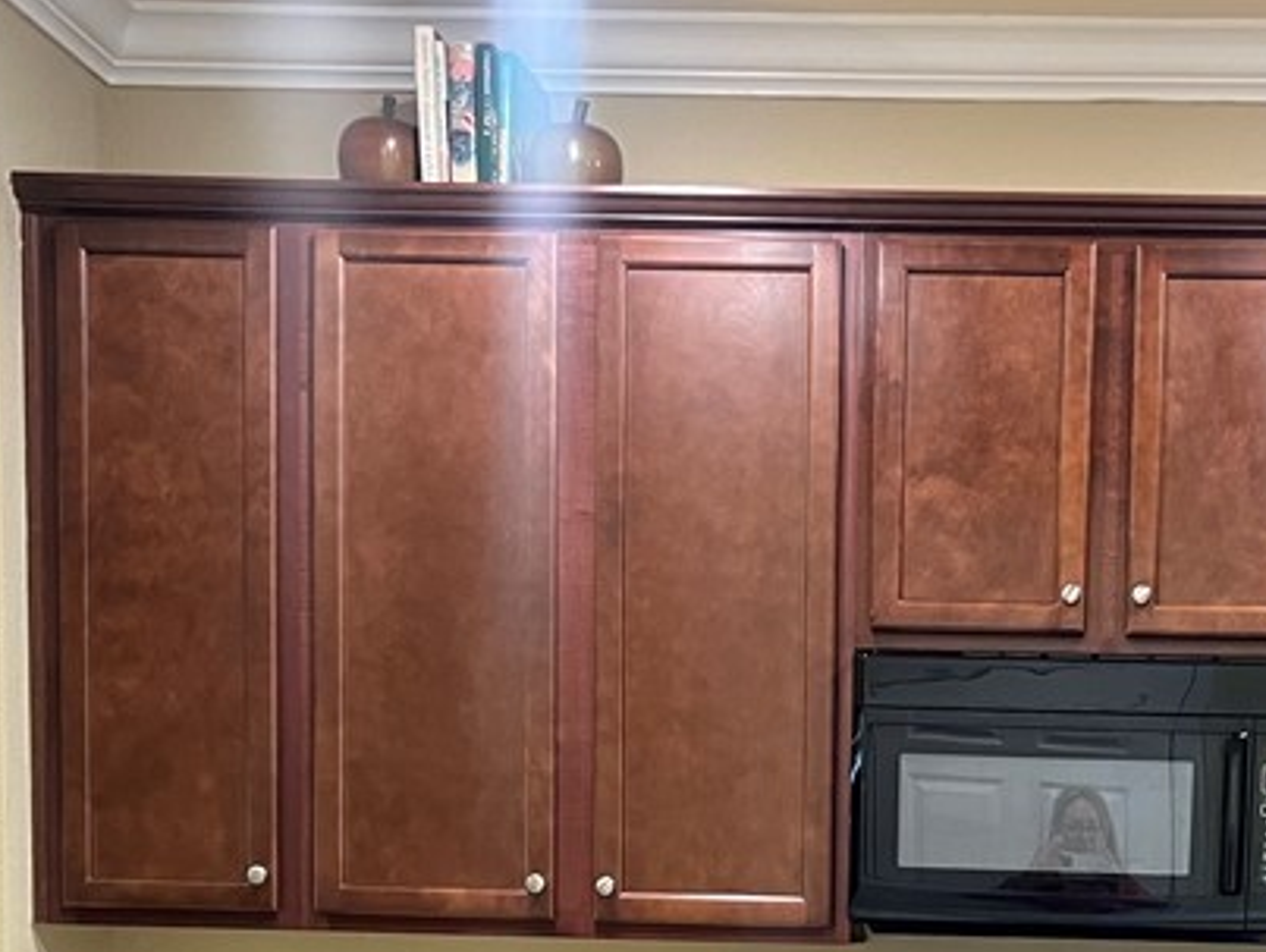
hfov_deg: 28.7
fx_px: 2416
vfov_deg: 21.0
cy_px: 1100
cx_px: 1008
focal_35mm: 66
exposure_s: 1/60
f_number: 1.5
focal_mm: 5.7
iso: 320
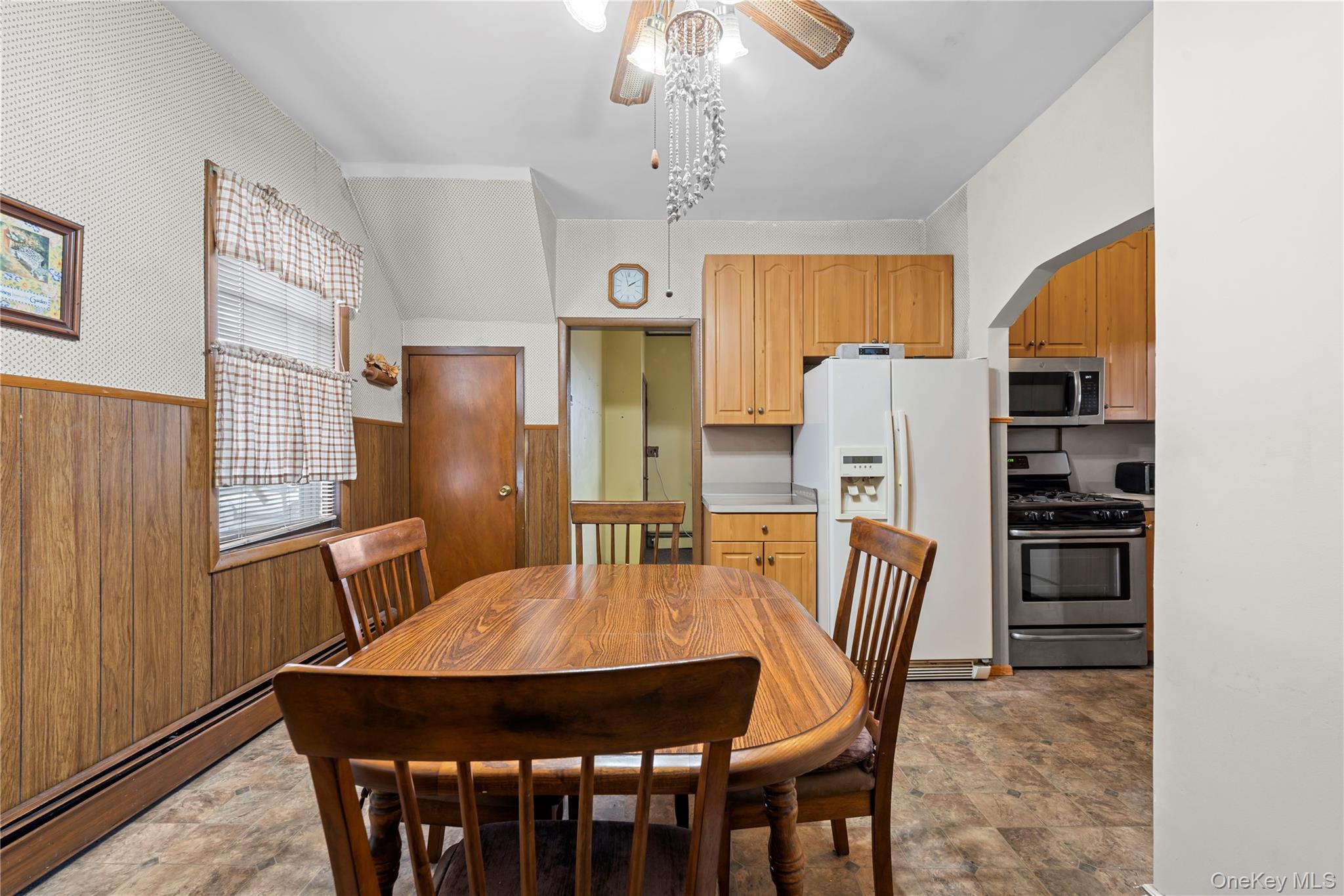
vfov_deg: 81.2
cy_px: 448
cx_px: 672
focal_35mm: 14
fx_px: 523
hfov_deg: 104.3
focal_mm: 14
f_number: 10
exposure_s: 1
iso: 320
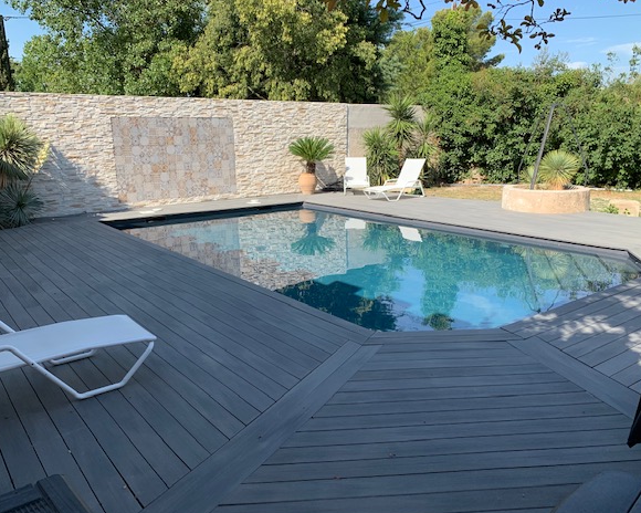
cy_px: 261
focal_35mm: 28
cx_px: 311
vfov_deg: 51.5
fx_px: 531
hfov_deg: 62.2
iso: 25
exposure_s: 1/1043
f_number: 1.8
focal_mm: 4.25
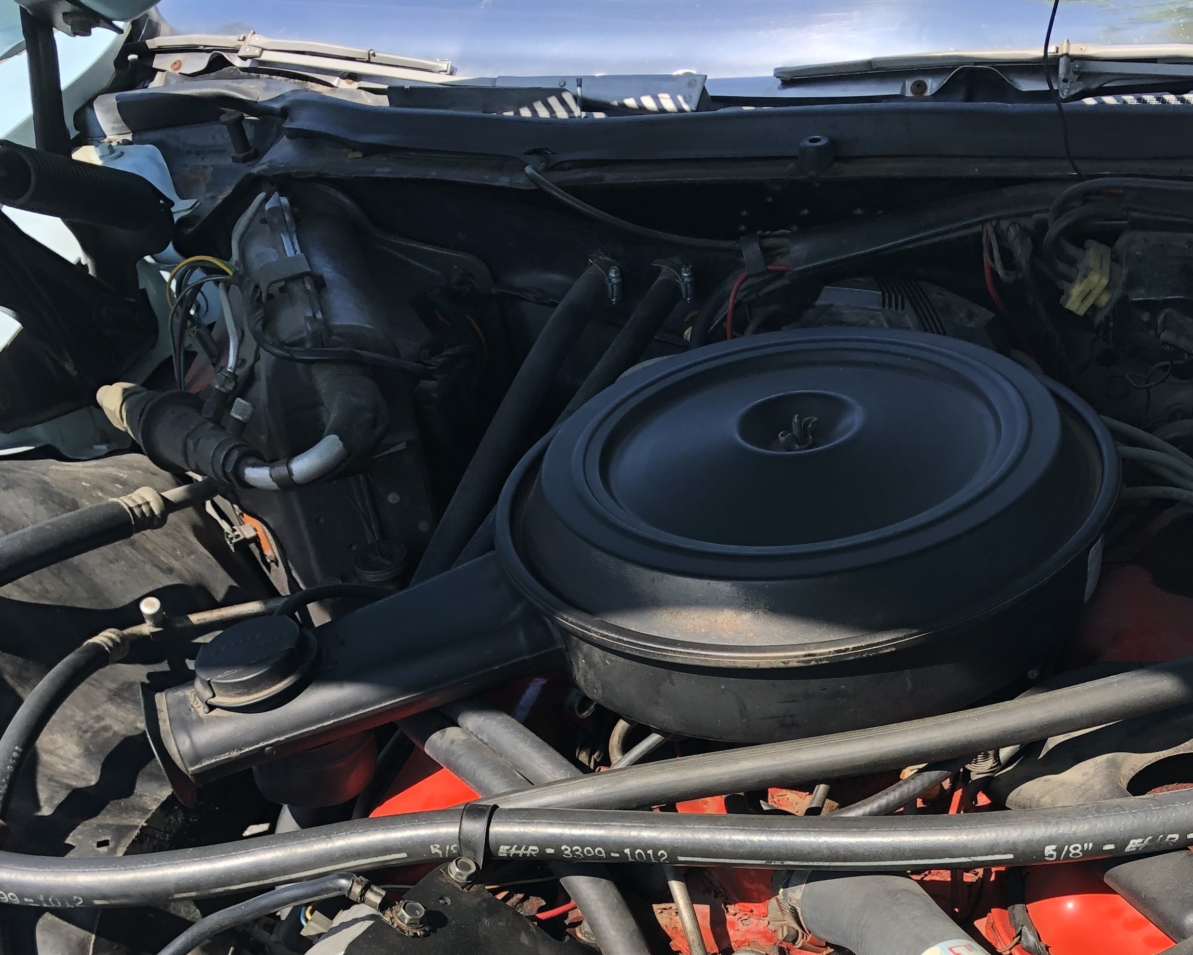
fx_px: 1695
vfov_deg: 29.4
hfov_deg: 38.5
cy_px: 957
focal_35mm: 48
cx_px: 753
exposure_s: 1/546
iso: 20
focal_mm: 4
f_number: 1.8
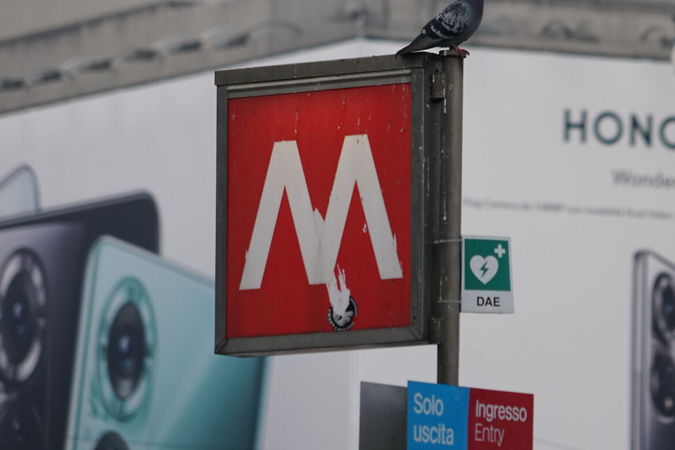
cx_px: 483
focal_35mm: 497
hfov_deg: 4.1
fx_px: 9319
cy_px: -10
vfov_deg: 2.8
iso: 1250
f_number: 6.3
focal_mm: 240
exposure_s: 1/2000
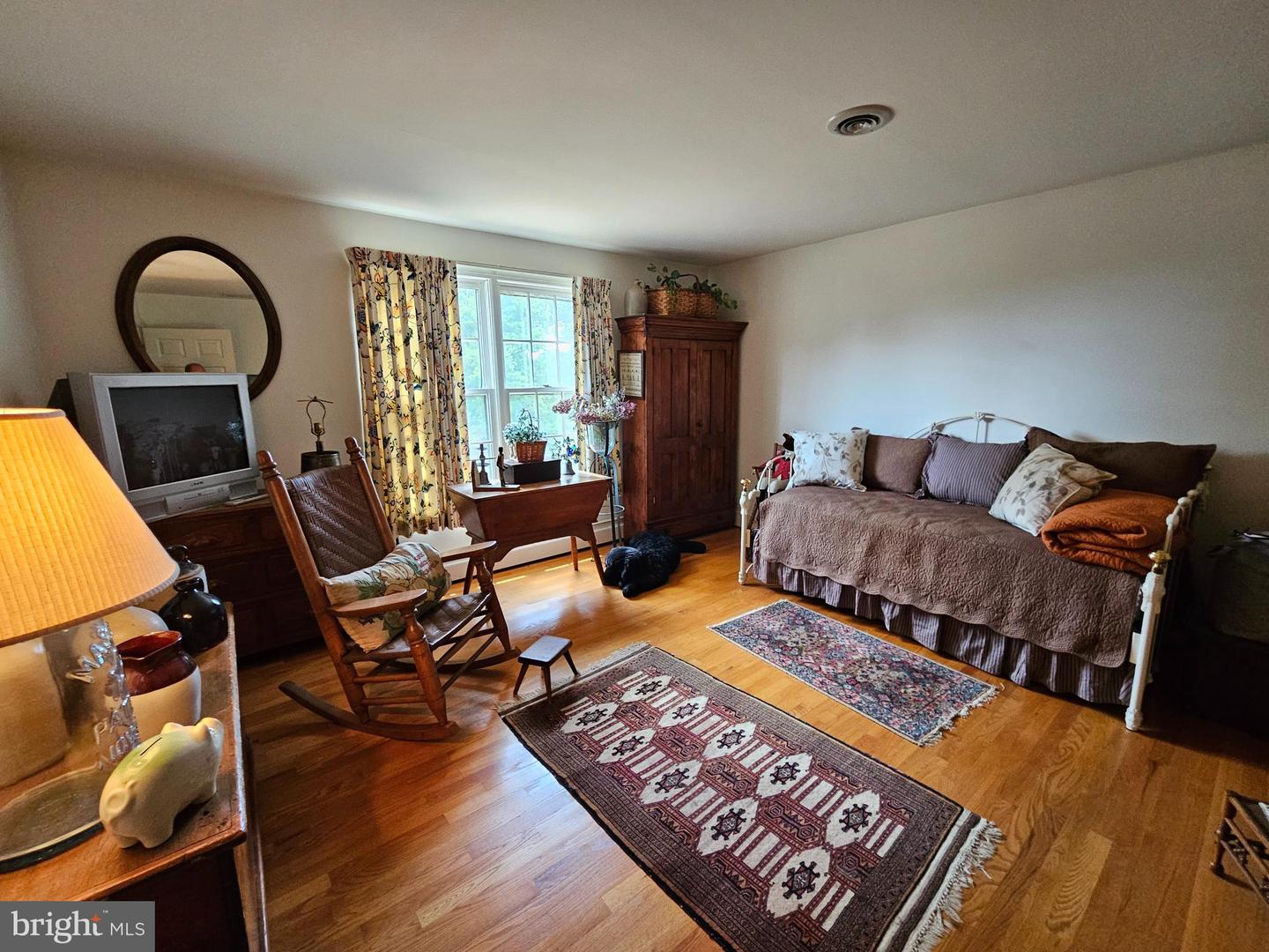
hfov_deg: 106.2
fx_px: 477
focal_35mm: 13
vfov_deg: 89.9
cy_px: 476
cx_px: 634
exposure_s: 1/60
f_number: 2.2
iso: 320
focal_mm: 2.2
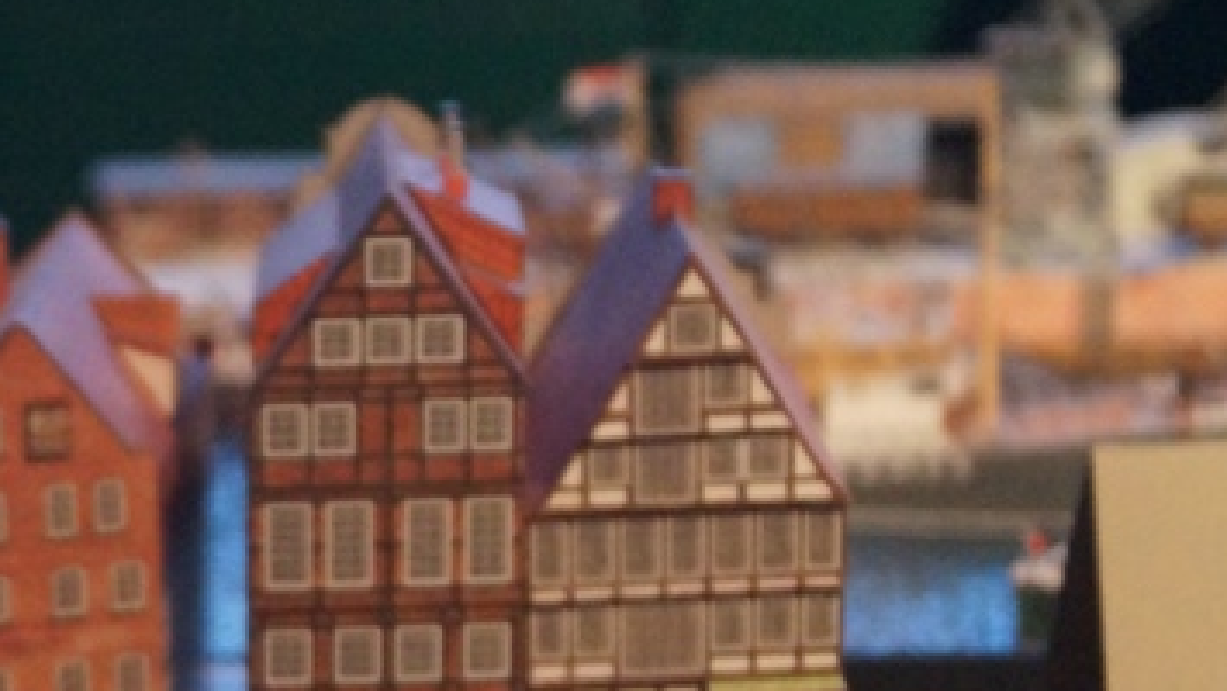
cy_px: 850
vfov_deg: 10.4
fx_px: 3743
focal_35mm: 115
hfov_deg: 17.7
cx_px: -249
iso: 3200
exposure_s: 1/40
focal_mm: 26
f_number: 4.5
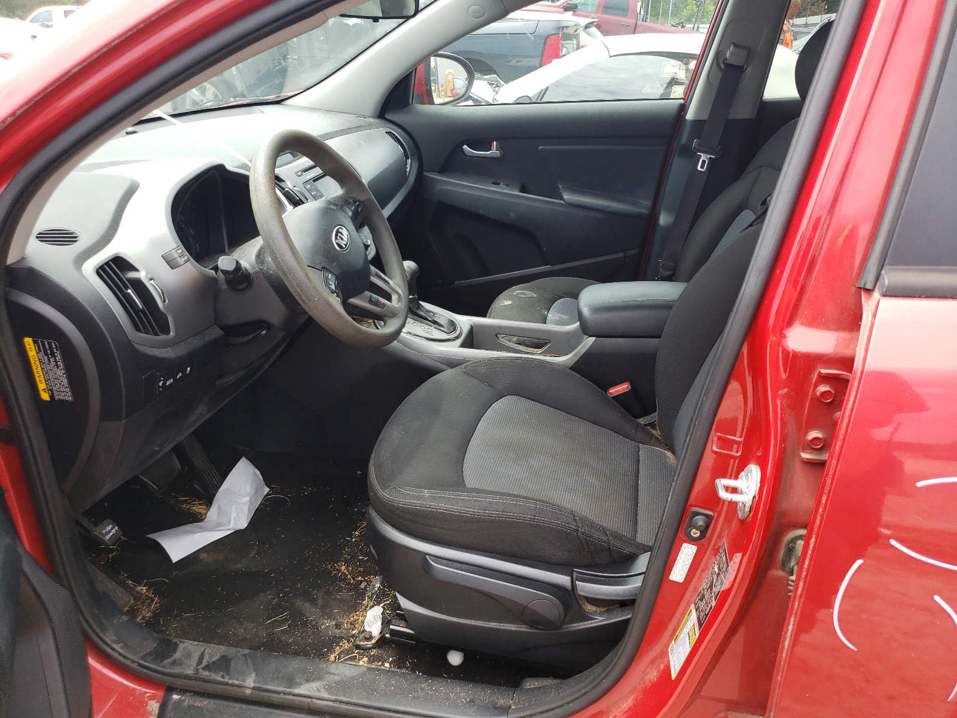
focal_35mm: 26
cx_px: 478
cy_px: 359
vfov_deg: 53.1
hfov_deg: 67.3
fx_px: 719
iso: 50
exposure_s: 1/500
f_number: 1.5
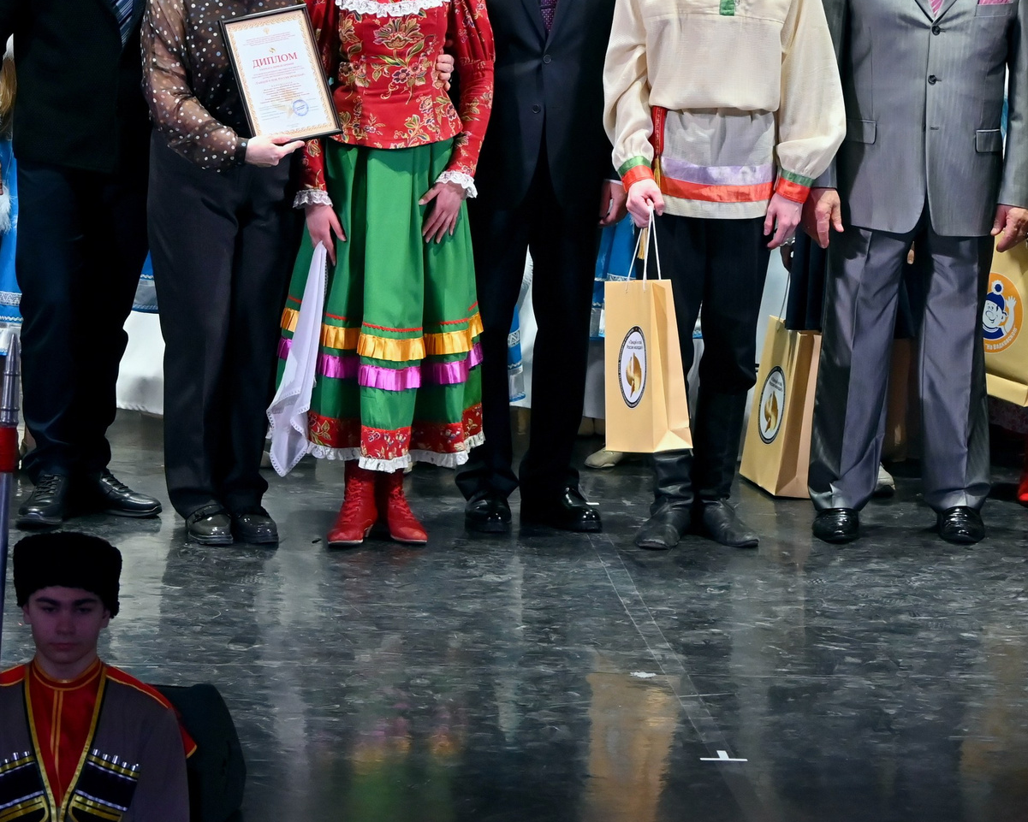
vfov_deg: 5.1
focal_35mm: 306
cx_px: 479
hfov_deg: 6.3
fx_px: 9311
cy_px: 99
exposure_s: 1/180
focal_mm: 102
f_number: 5.6
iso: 800
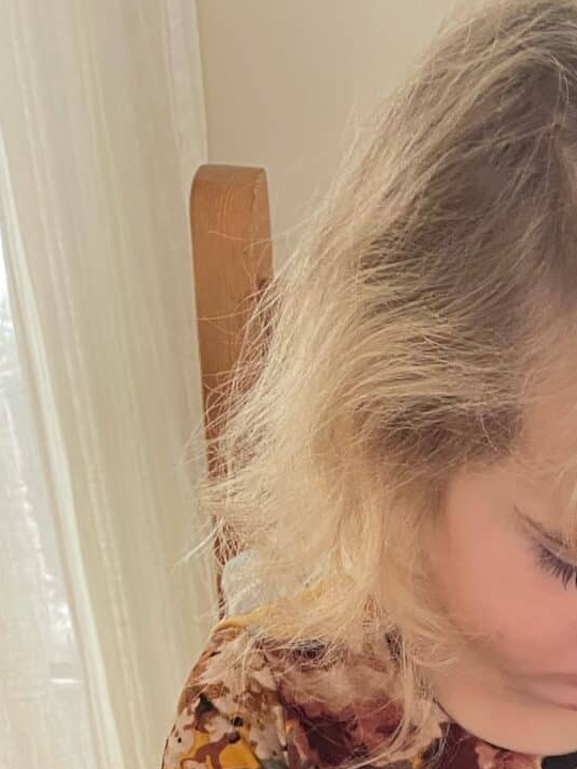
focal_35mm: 74
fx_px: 1645
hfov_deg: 18.5
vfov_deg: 22.8
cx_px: 755
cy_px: 1062
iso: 160
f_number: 1.6
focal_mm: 4.2
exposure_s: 1/60
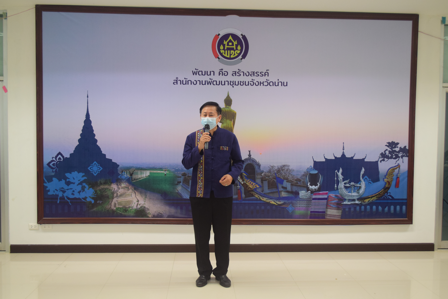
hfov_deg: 53.1
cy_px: 150
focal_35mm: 36
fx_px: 448
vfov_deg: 36.9
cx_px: 224
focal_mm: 24
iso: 1000
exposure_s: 1/80
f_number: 4.5
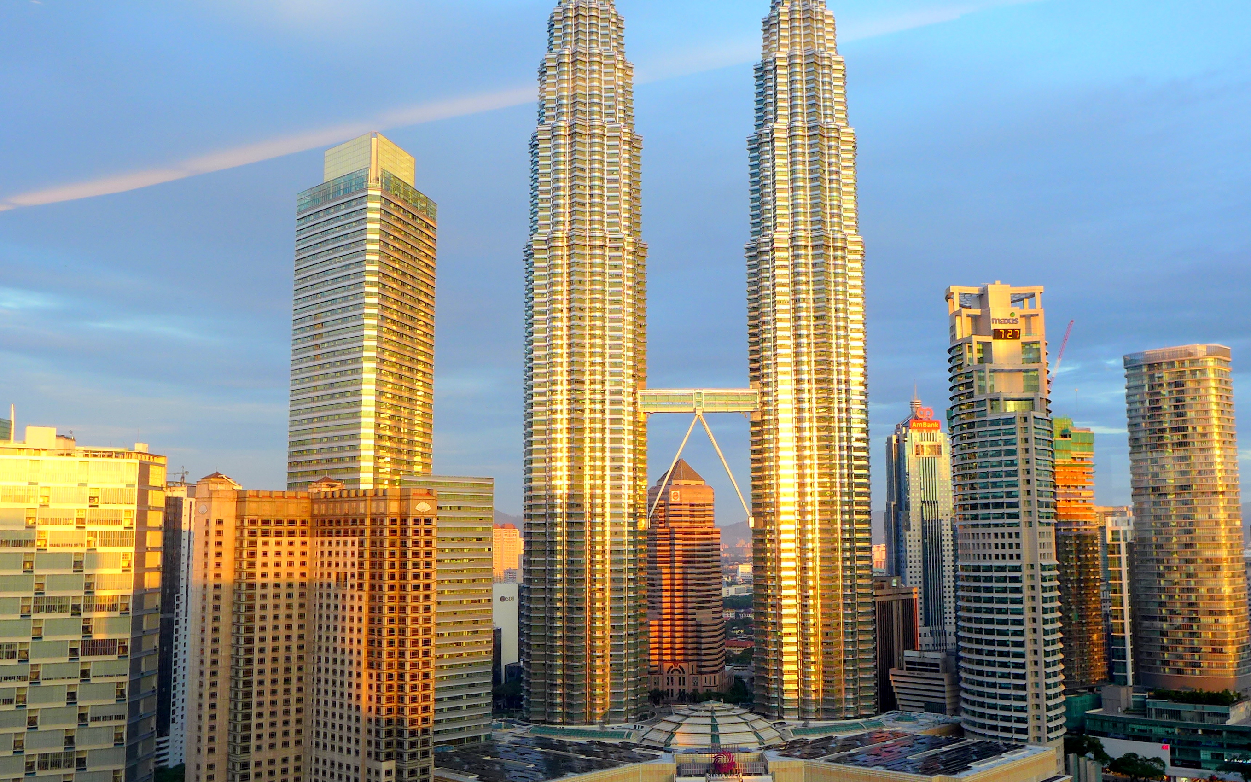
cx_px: 709
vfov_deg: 37.3
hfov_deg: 56.5
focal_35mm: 34
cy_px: 397
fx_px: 1159
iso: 80
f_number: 2.5
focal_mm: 4.7
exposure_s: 1/125
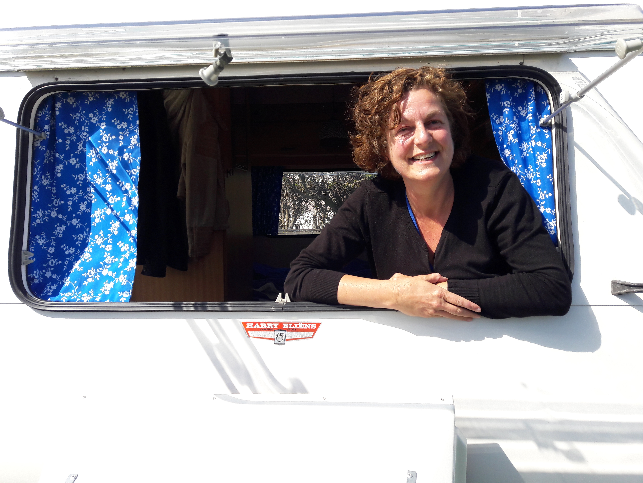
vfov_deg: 49.7
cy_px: 242
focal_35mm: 28
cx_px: 322
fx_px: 520
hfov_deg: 63.4
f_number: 1.9
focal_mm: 3.7
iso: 40
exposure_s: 1/1079
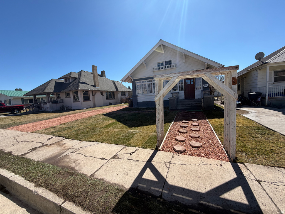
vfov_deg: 85.7
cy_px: 107
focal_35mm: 14
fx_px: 115
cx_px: 142
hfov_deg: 102.1
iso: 20
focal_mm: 2.22
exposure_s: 1/876
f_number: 2.2
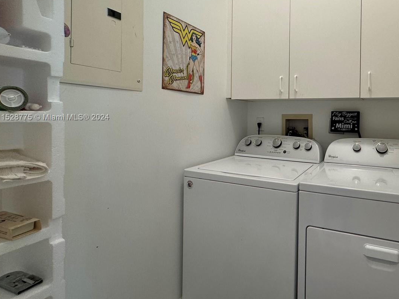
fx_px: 242
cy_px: 118
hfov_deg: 74.5
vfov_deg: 62.8
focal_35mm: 21
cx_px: 289
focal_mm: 2.22
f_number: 2.2
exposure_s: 1/60
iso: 160
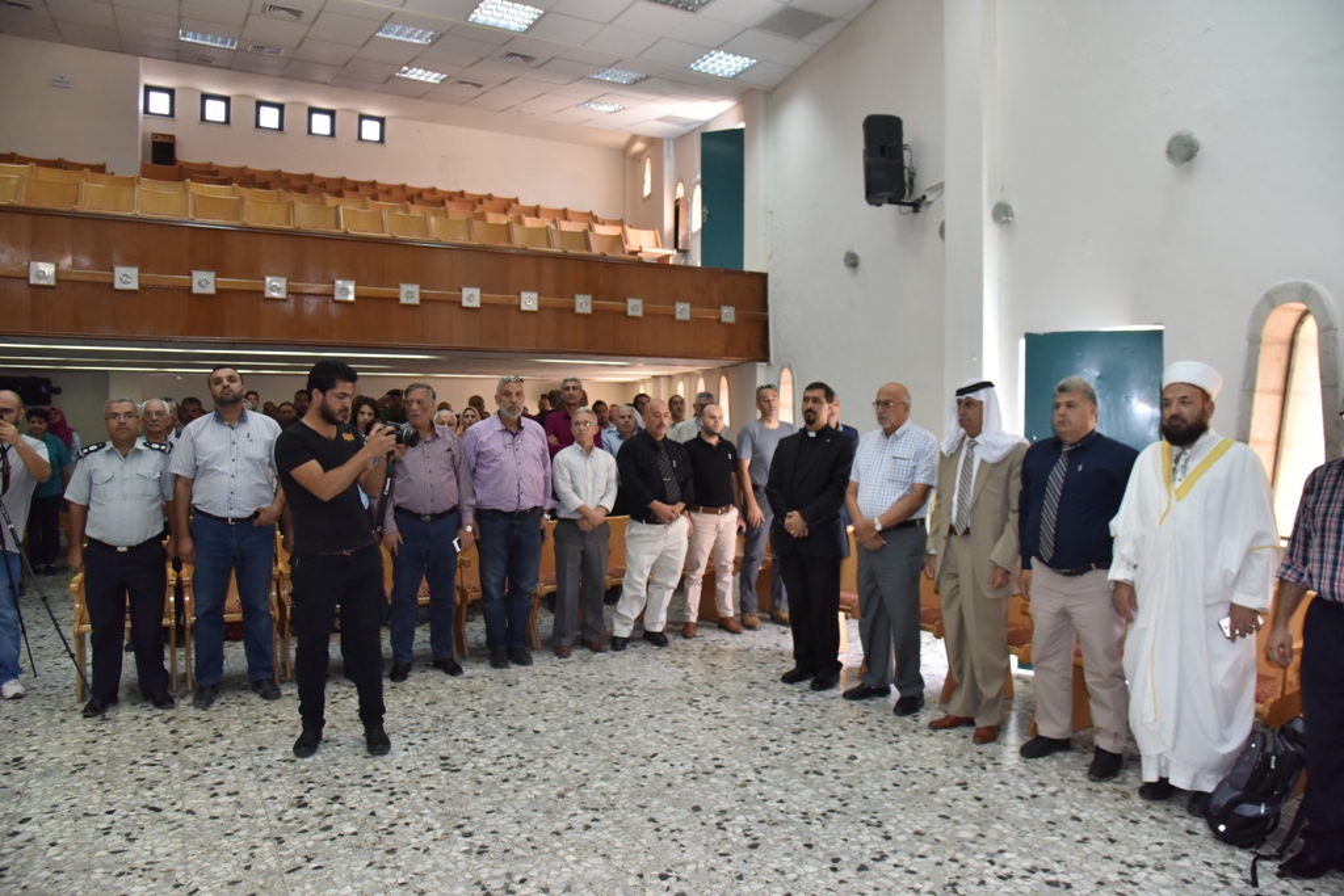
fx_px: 896
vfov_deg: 53.1
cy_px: 448
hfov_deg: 73.7
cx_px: 672
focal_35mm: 24
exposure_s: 1/250
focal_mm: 24
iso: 1600
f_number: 5.6
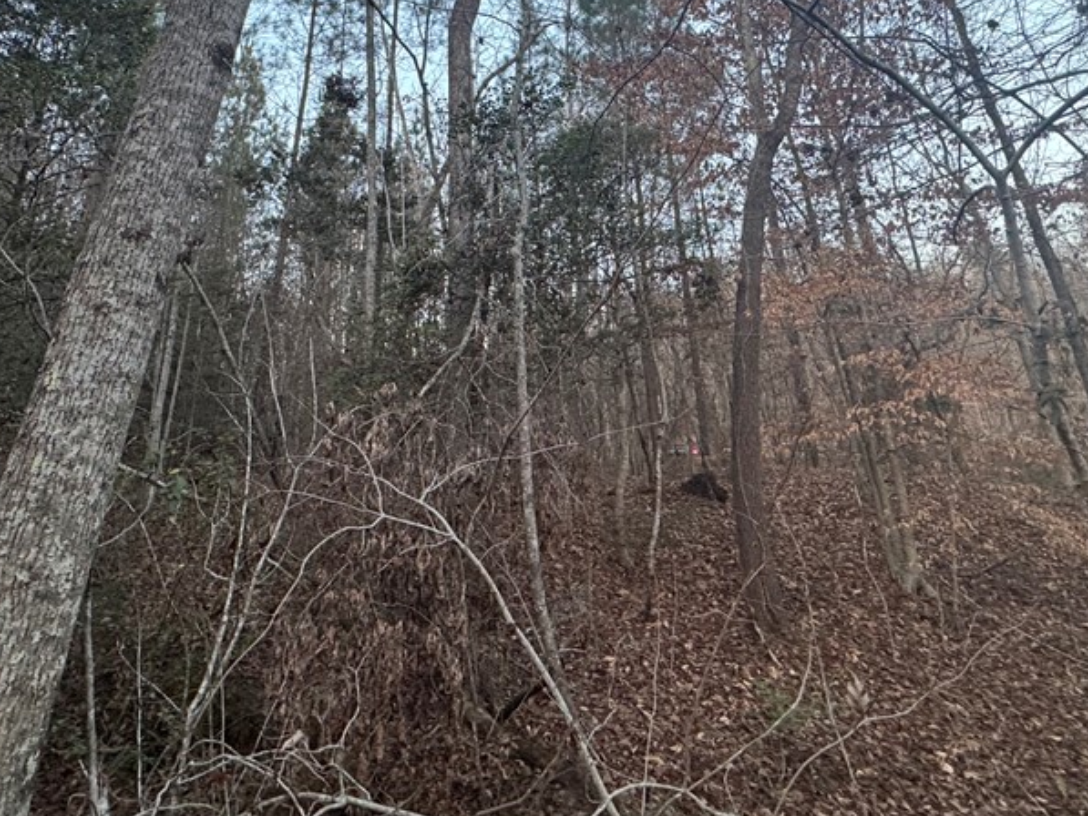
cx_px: 468
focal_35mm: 24
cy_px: 191
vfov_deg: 53.9
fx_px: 754
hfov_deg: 71.2
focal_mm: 2.22
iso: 250
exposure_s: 1/99
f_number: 2.2
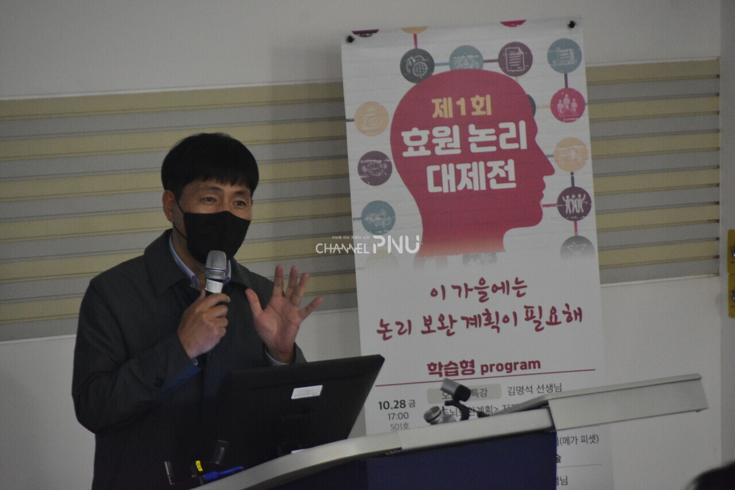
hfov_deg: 6.9
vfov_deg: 4.6
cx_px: 368
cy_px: 245
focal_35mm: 300
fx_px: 6124
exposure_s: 1/50
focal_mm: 200
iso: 2000
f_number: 5.6
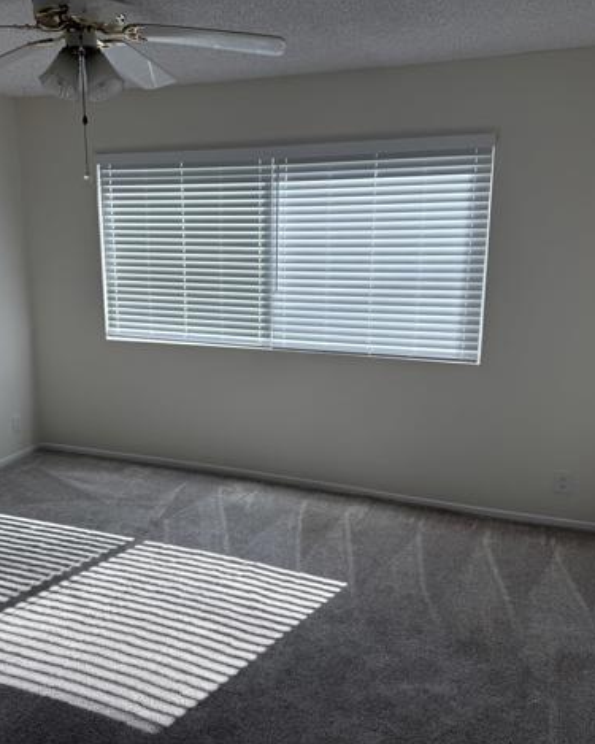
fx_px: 705
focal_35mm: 32
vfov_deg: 55.7
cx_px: 224
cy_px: 379
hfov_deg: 45.4
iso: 80
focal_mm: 6.76
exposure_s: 1/459
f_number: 1.78
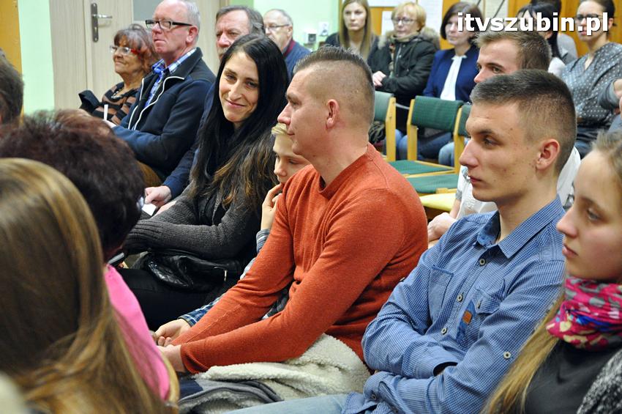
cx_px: 311
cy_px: 207
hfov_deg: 27.0
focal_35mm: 75
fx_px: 1295
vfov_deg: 18.1
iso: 2000
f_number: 5
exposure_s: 1/40
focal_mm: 50
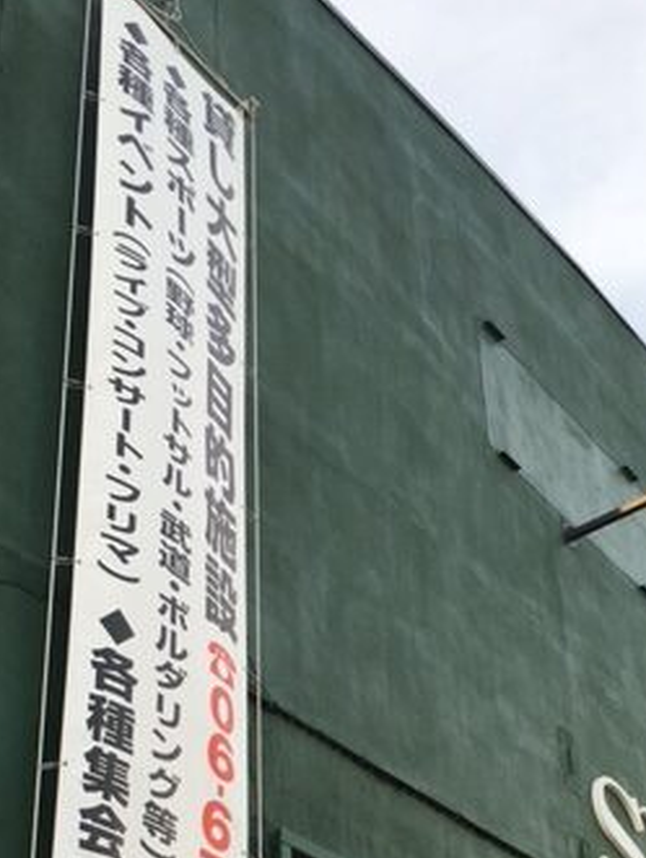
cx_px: 311
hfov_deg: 26.1
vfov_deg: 32.3
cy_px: 798
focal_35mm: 56
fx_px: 1391
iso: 25
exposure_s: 1/400
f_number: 2.2
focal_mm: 4.15
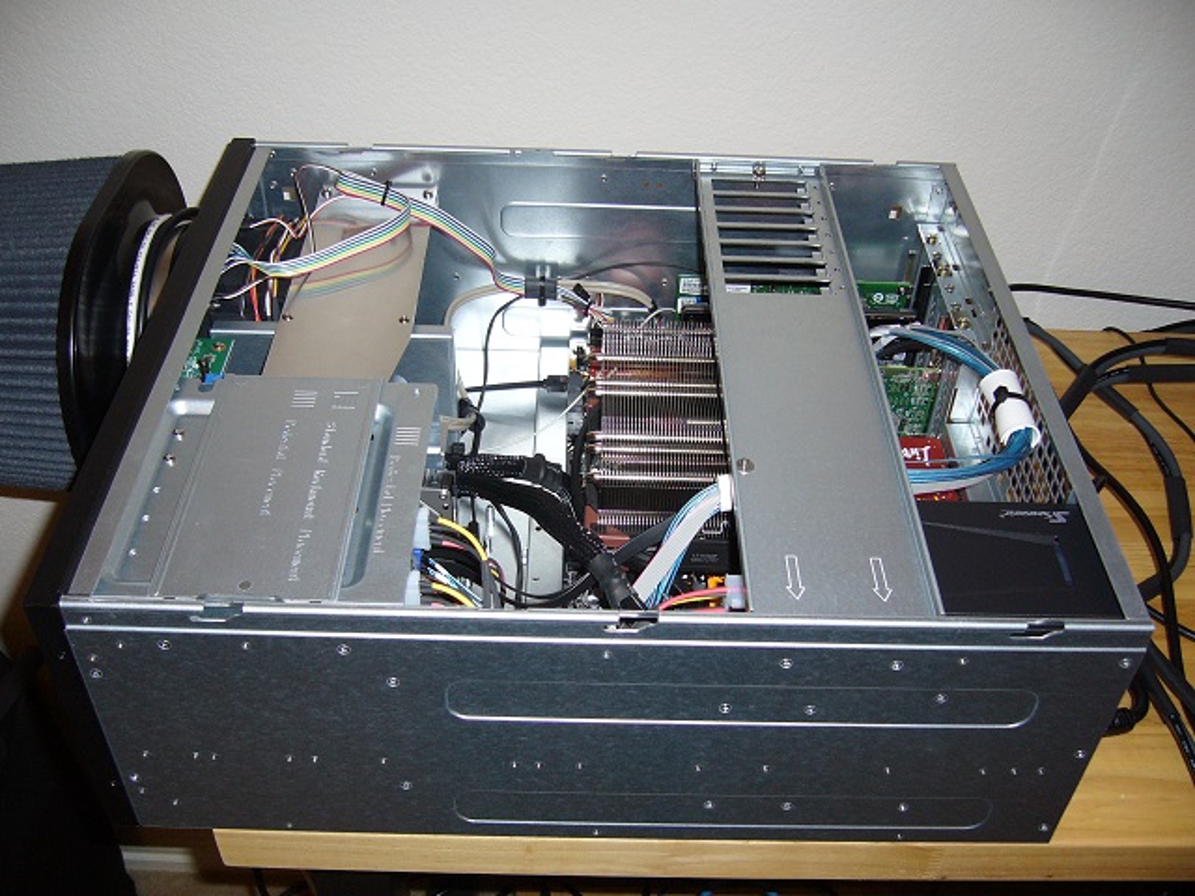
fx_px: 1208
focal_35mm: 35
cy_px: 448
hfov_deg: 52.6
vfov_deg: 40.7
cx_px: 598
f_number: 2.8
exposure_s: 1/30
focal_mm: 5.8
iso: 100
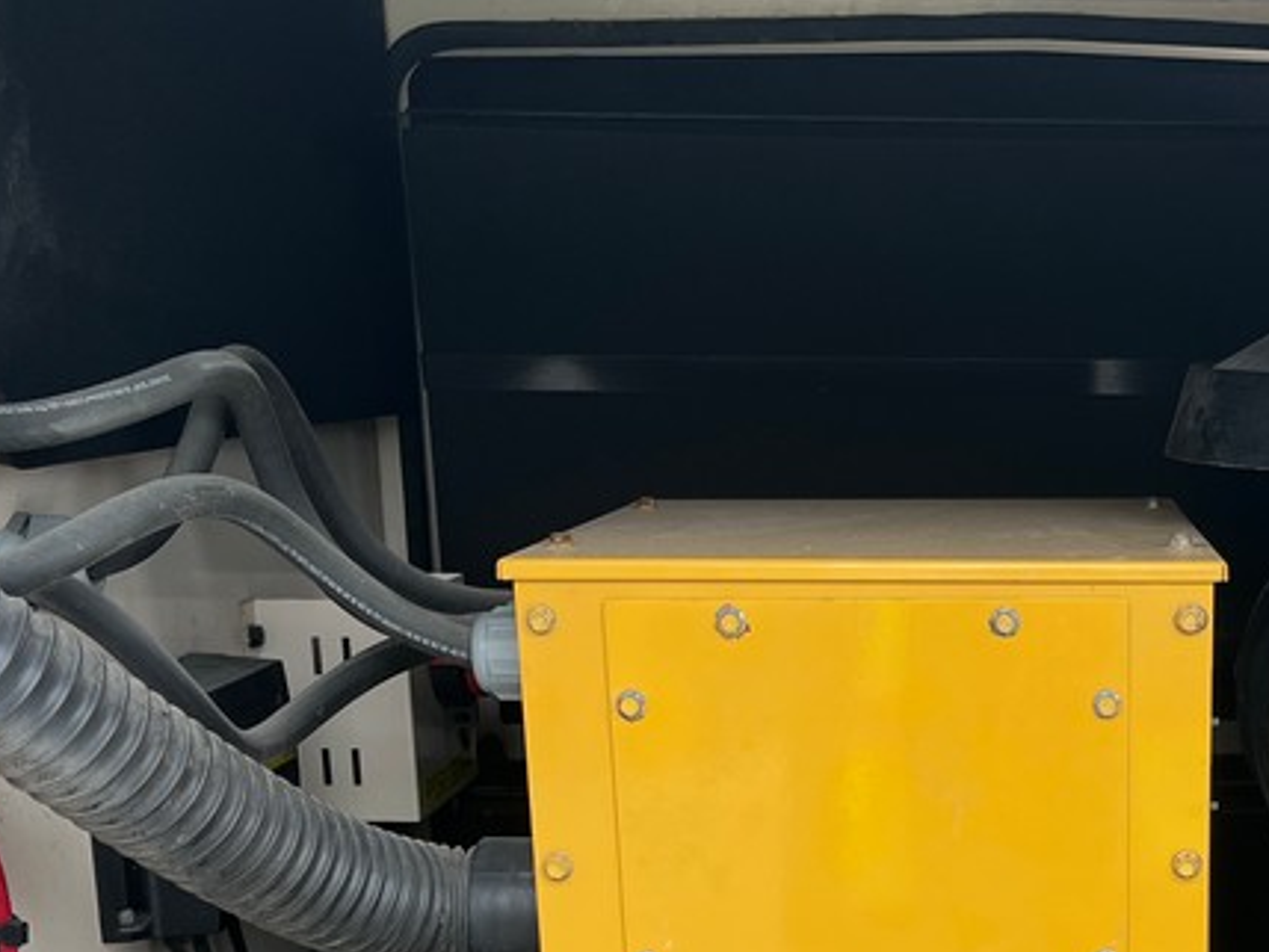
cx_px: 1094
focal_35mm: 62
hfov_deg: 30.1
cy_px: 1035
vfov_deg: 22.4
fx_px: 2274
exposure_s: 1/143
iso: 32
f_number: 1.6
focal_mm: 5.1
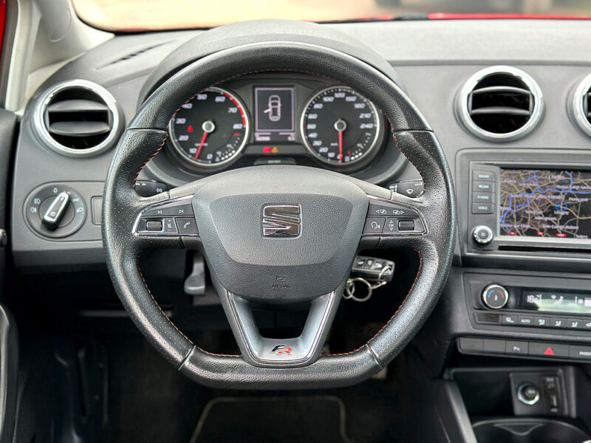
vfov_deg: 30.3
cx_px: 296
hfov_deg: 39.7
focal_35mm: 48
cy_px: 222
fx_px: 820
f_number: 1.78
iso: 80
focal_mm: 6.86
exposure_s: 1/135
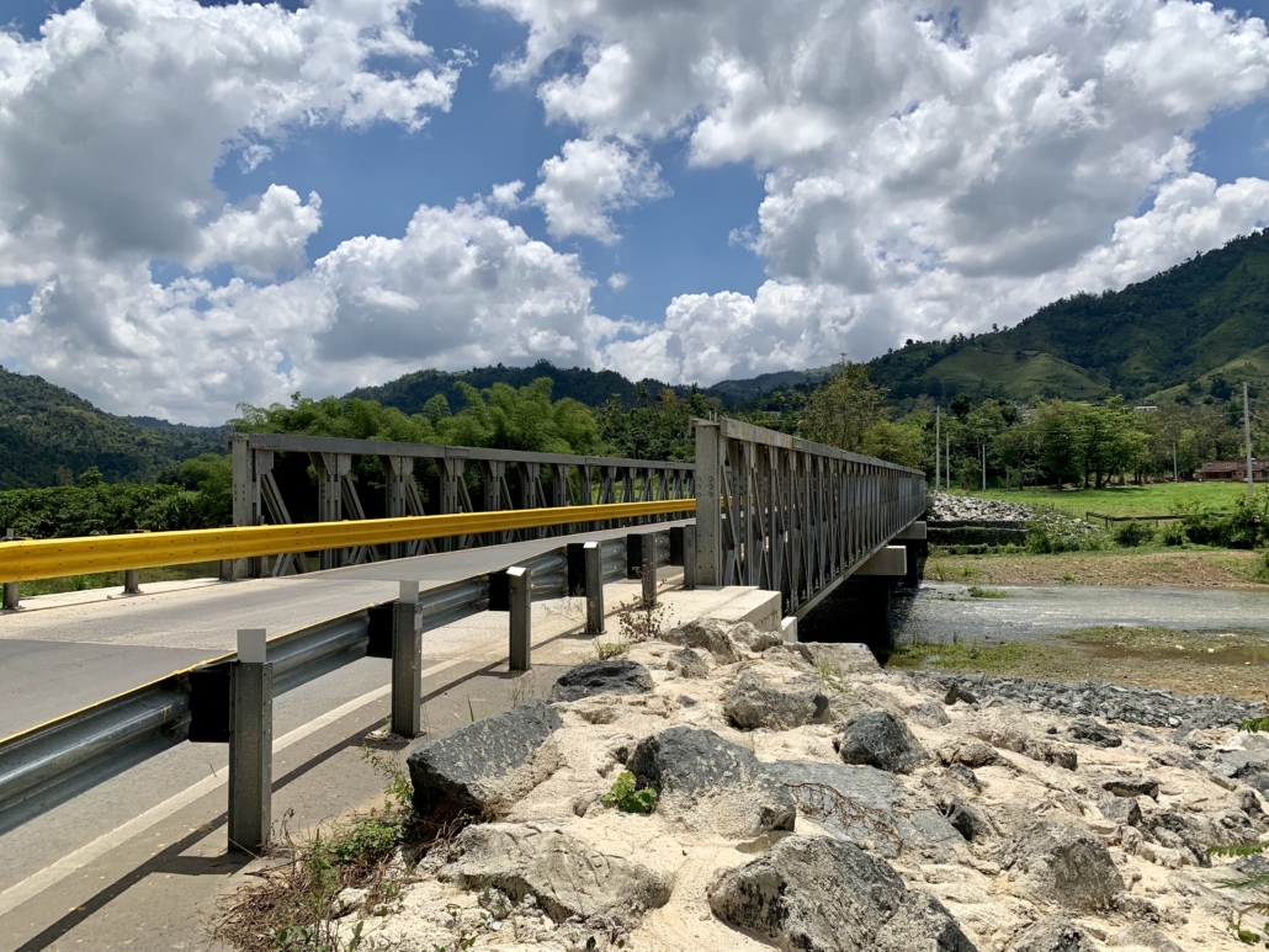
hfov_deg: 67.3
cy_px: 476
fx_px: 953
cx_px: 634
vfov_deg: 53.1
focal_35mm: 26
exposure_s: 1/4673
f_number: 1.8
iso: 25
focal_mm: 4.25
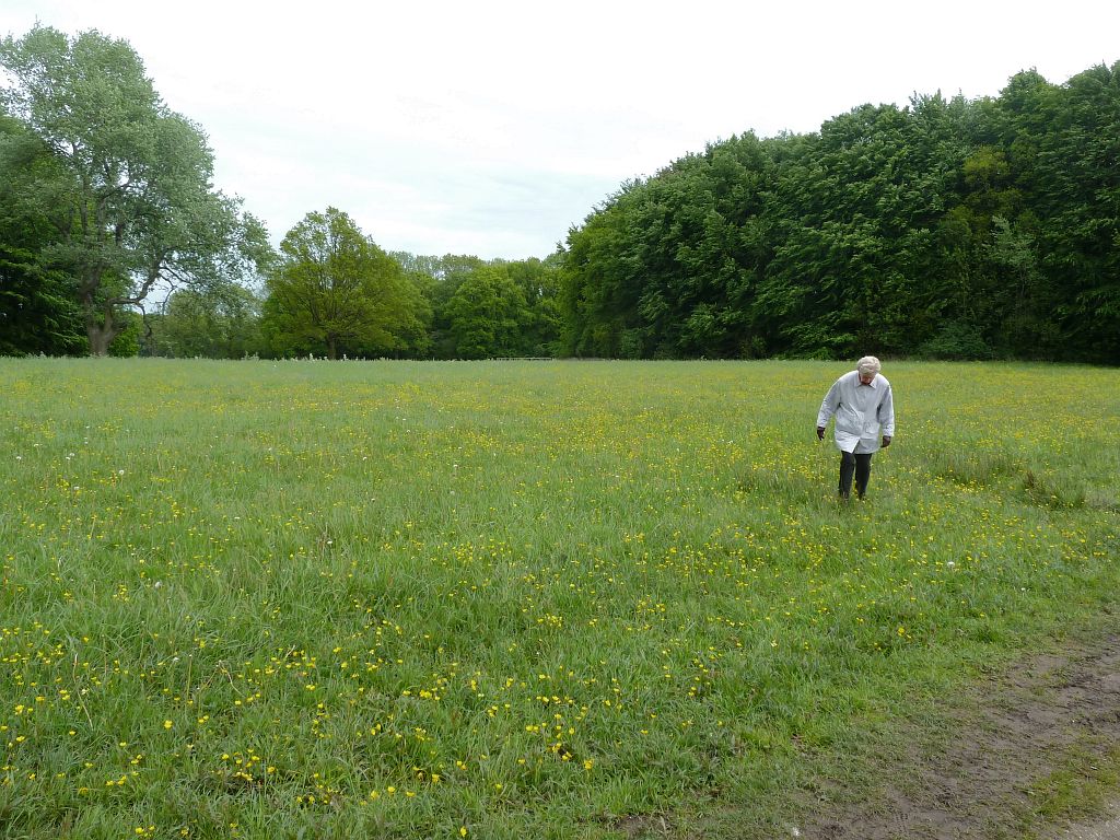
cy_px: 420
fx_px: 874
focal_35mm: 27
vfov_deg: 51.4
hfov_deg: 65.3
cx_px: 560
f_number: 4
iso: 80
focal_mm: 4.4
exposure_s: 1/200
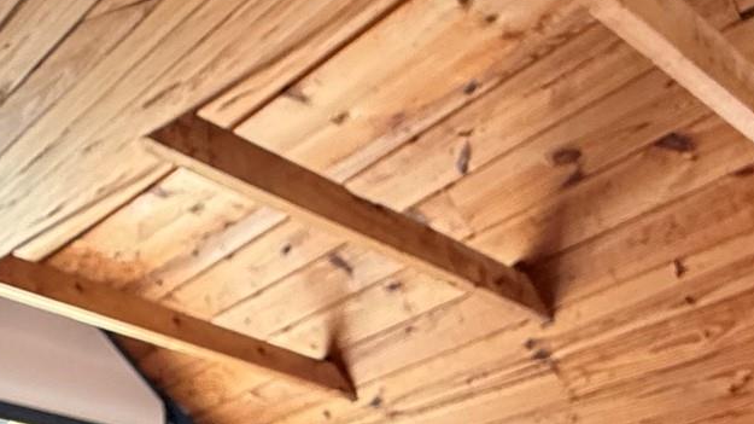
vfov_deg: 18.7
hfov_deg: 40.5
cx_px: 212
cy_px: 755
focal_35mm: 50
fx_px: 999
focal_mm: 2.22
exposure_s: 1/60
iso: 640
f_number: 2.2
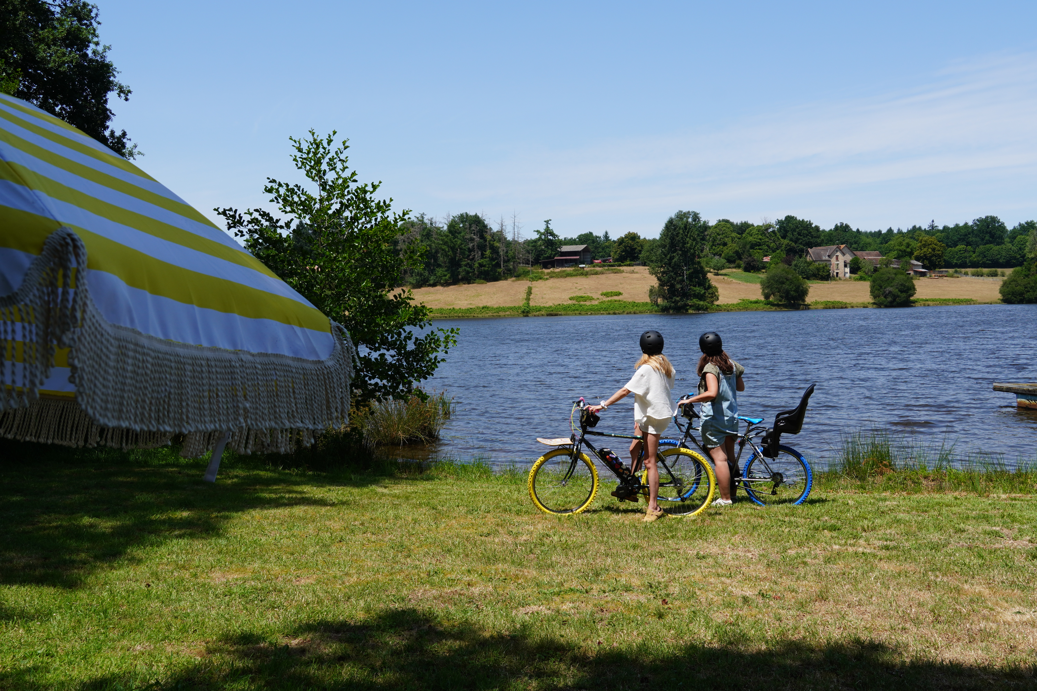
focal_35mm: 38
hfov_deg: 51.3
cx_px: 518
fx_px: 1080
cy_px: 346
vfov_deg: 35.5
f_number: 10
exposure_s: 1/160
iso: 100
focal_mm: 25
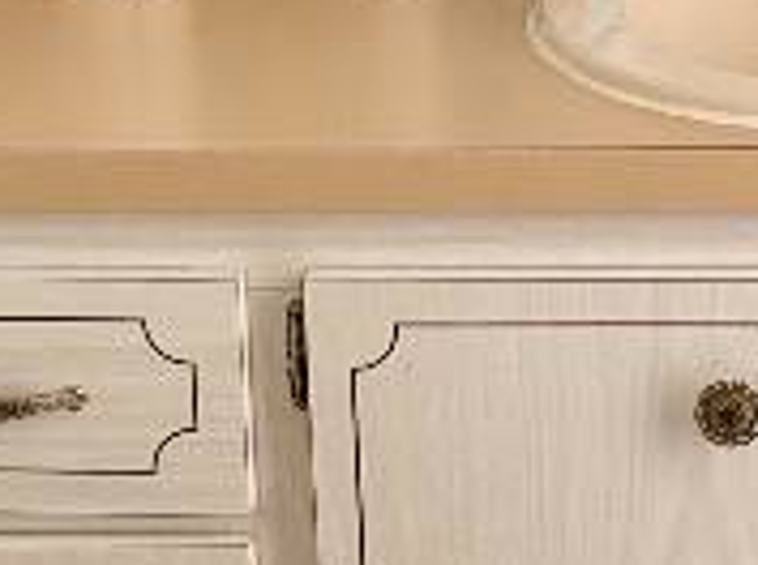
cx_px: 698
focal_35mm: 125
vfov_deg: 11.5
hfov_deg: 15.6
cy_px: -169
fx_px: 2732
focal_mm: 5.96
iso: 500
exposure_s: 1/56
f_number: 1.6
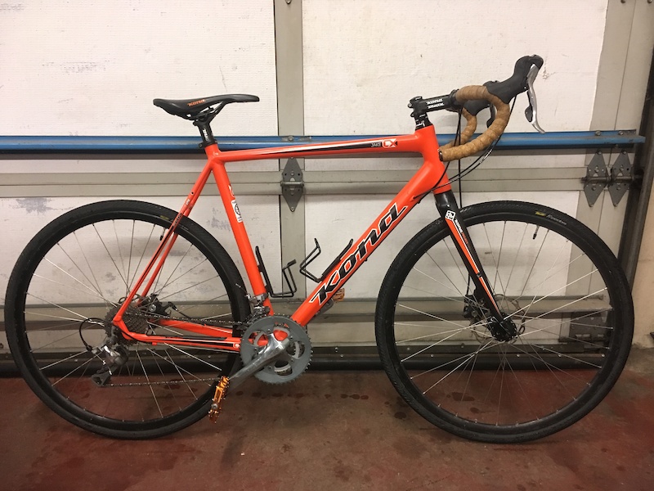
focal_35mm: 29
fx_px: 548
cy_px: 246
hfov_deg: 61.7
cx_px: 327
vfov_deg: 48.2
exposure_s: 1/17
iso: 200
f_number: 2.2
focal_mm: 4.15
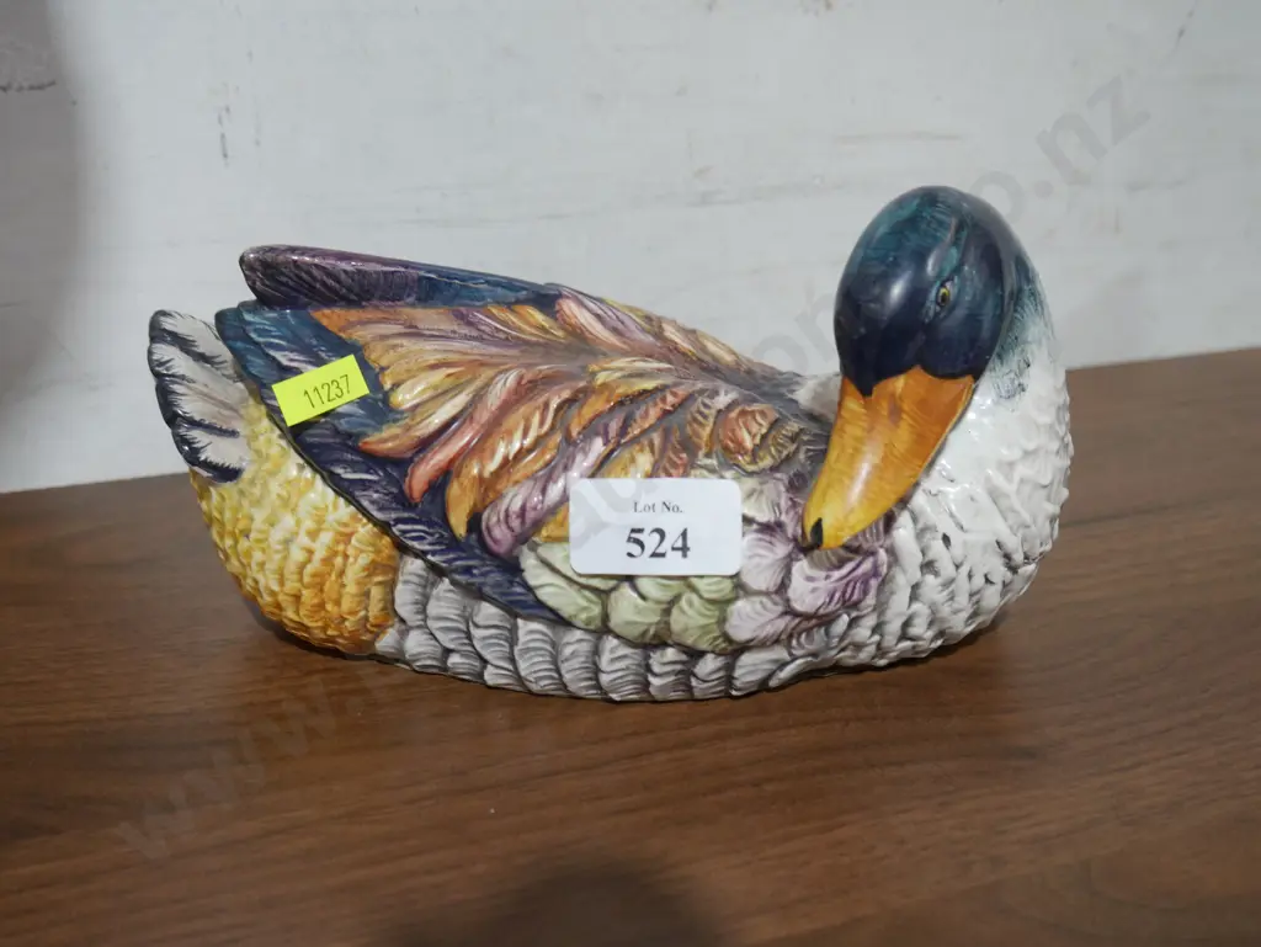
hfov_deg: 49.0
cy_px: 474
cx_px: 630
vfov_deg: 37.8
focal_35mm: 38
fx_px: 1385
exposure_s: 1/60
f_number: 4.1
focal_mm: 19
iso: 320
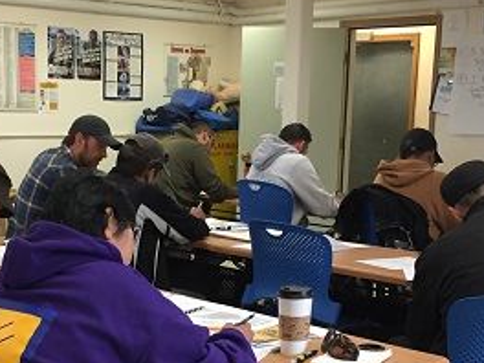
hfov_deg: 29.2
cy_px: 279
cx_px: 170
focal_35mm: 66
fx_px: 923
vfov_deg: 22.0
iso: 50
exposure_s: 1/30
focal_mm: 4.15
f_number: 2.2
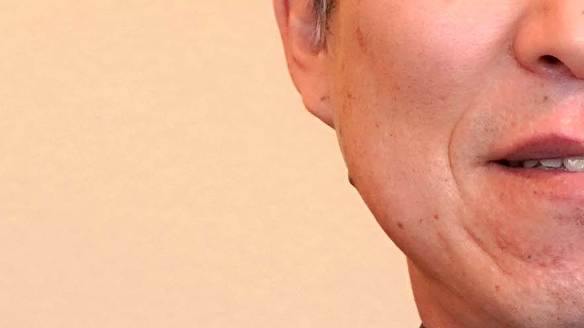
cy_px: 487
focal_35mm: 333
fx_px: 5149
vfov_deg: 3.6
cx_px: 440
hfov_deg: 6.5
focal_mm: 31
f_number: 5
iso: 500
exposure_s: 1/160
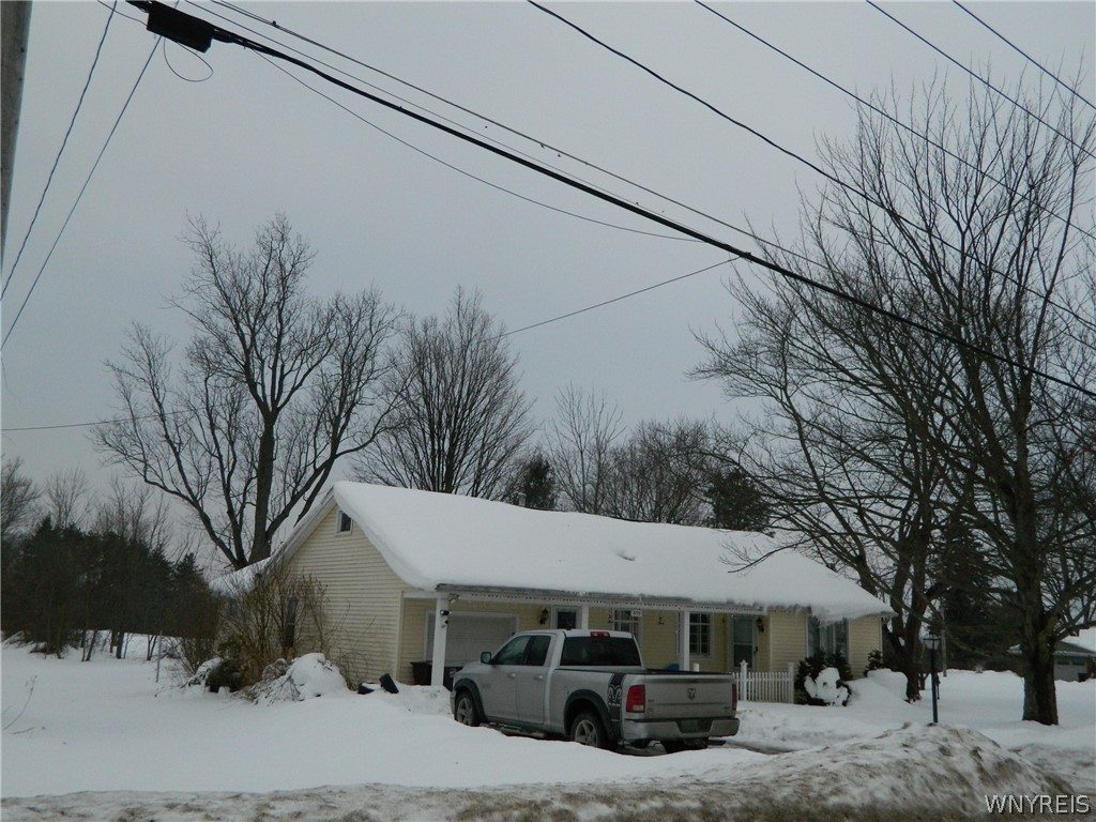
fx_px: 982
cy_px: 411
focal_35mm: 31
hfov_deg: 58.4
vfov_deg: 45.4
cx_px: 548
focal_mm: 5.6
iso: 250
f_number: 3.2
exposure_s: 1/320
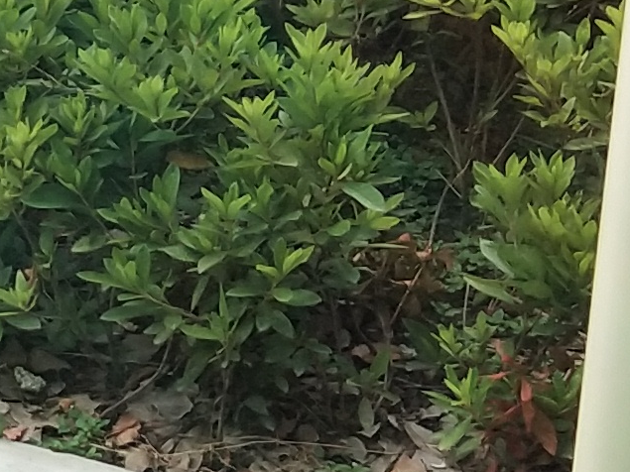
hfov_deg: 9.2
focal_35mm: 203
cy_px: 192
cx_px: -567
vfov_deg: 7.3
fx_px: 3694
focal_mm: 3.69
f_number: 2.2
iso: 50
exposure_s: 1/227
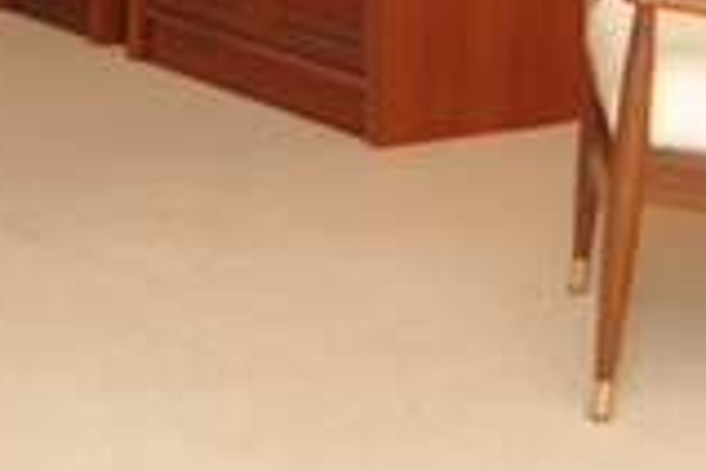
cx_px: 147
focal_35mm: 151
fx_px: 2961
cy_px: -560
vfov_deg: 8.5
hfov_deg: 13.5
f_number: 4.5
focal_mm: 20
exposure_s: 1/125
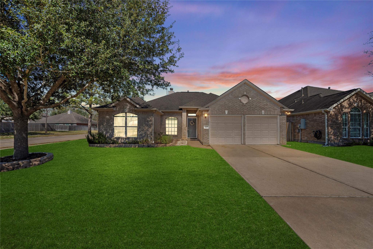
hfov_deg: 100.4
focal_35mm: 15
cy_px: 124
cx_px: 186
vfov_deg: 77.3
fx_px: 155
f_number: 8
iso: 100
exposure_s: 1/400
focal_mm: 15
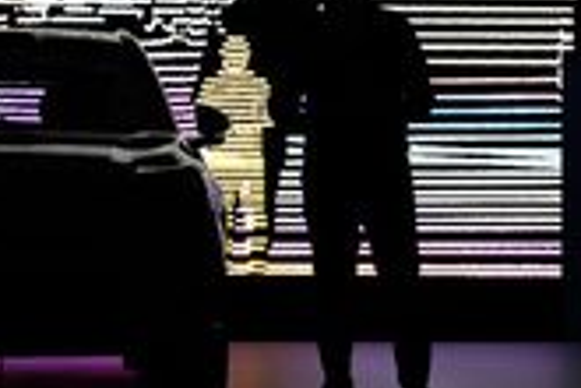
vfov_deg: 8.1
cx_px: 120
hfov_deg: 12.0
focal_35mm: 170
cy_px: 164
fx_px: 2743
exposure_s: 1/125
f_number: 4
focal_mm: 70
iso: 800
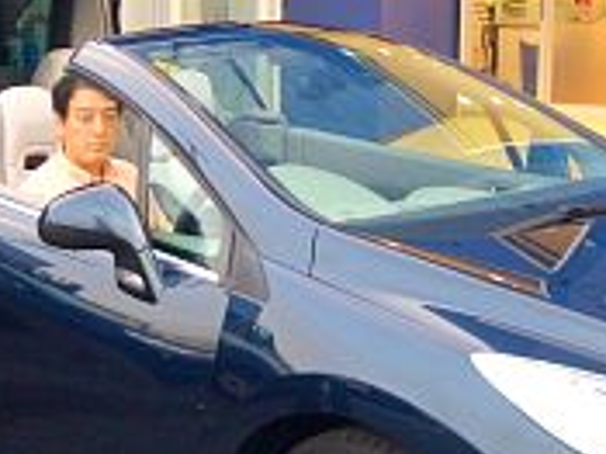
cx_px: 263
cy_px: 180
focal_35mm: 80
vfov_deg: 18.4
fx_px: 1400
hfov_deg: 24.4
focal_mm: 5.8
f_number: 2.6
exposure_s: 1/20
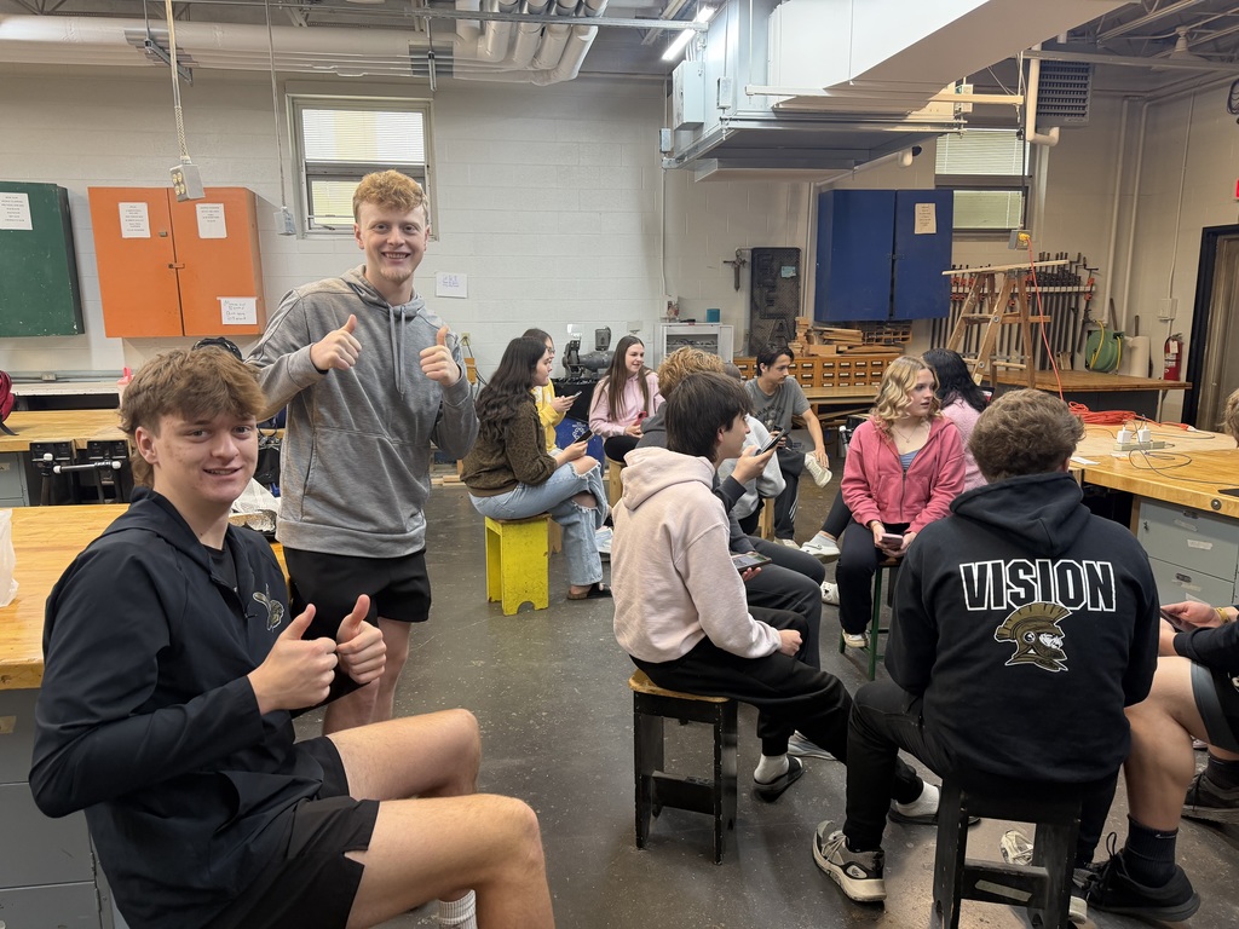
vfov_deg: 56.8
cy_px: 464
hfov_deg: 71.6
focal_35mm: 24
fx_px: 859
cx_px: 620
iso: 200
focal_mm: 6.76
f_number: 1.78
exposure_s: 1/60
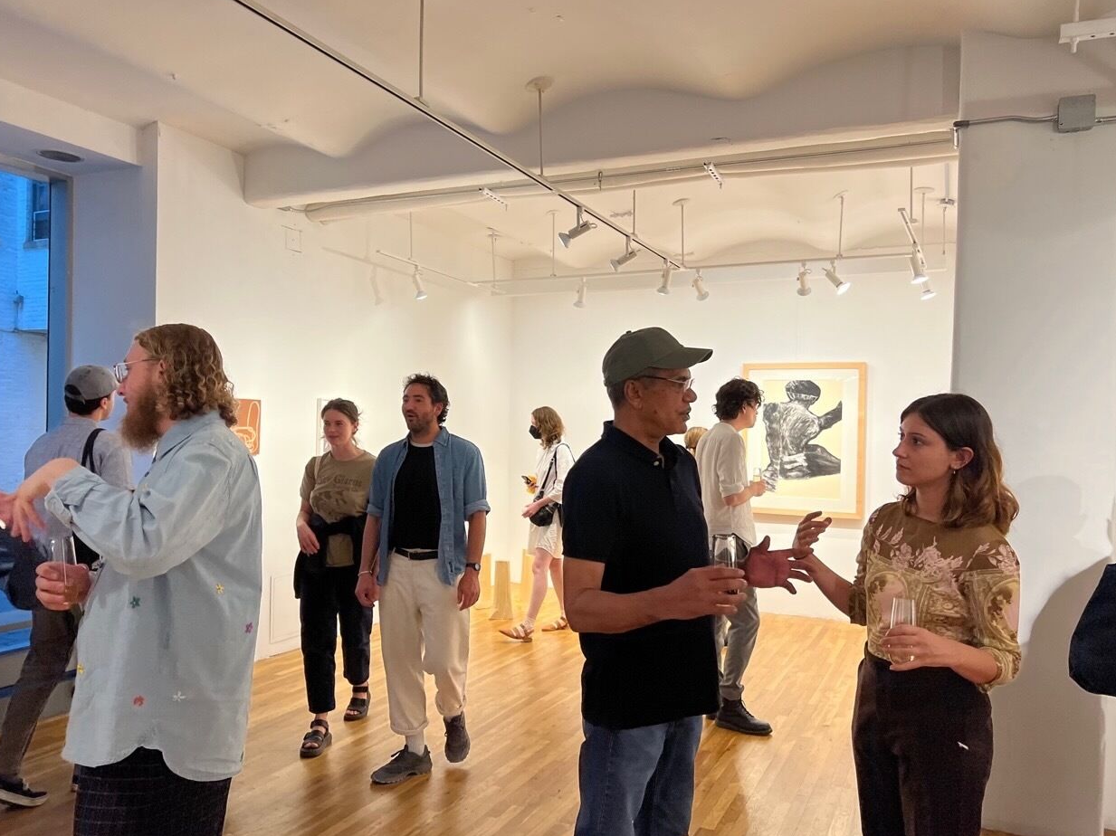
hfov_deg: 65.3
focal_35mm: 27
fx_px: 870
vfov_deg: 51.3
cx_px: 543
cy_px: 426
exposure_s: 1/120
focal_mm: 5.7
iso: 100
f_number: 1.5
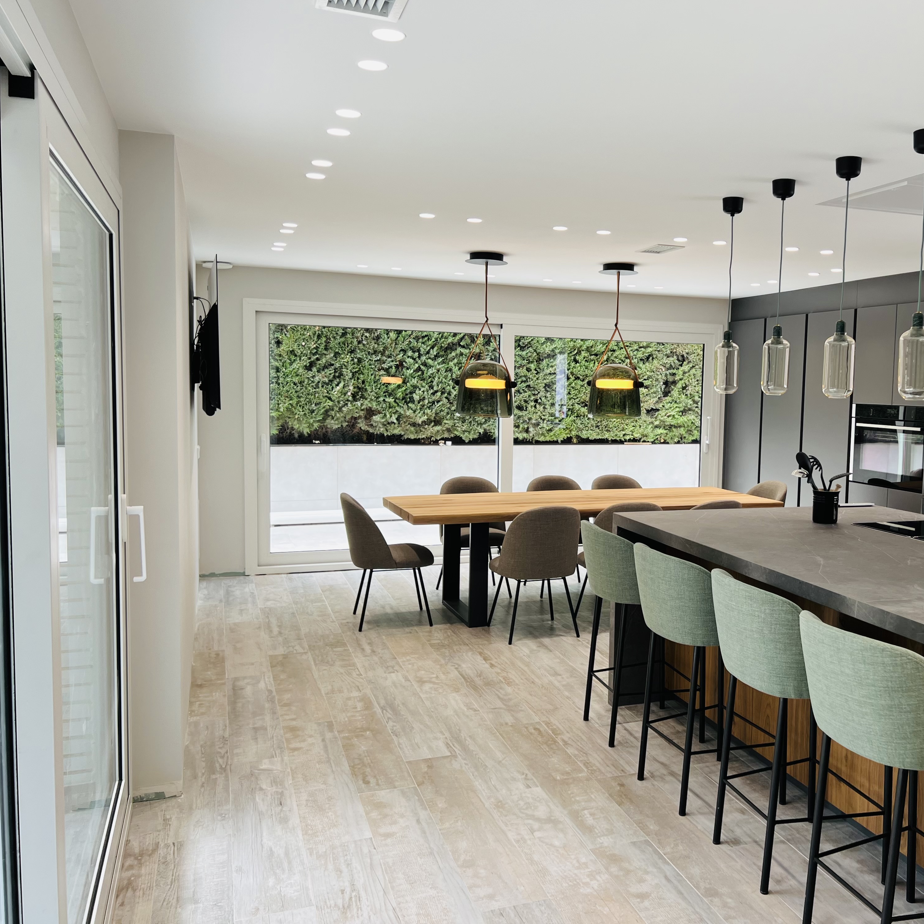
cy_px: 462
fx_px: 936
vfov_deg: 52.5
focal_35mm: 31
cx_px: 590
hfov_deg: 51.8
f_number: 1.5
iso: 32
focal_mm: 5.7
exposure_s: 1/151
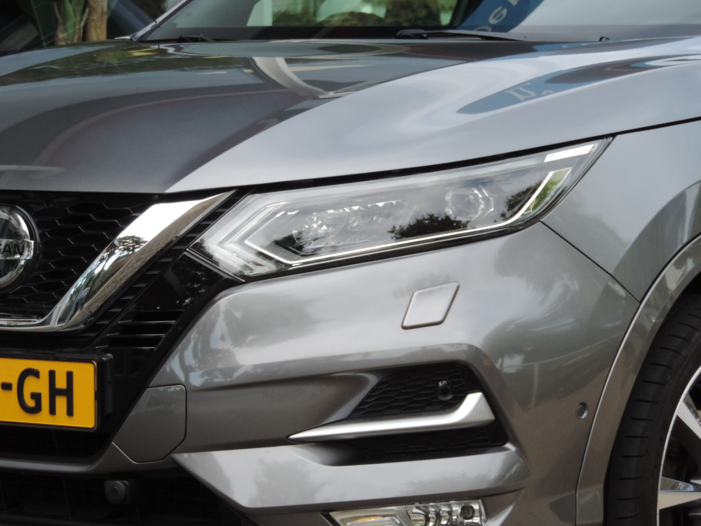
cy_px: 290
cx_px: 369
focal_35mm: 153
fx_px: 3098
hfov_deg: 12.9
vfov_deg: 9.7
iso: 320
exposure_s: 1/500
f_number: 4.3
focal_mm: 24
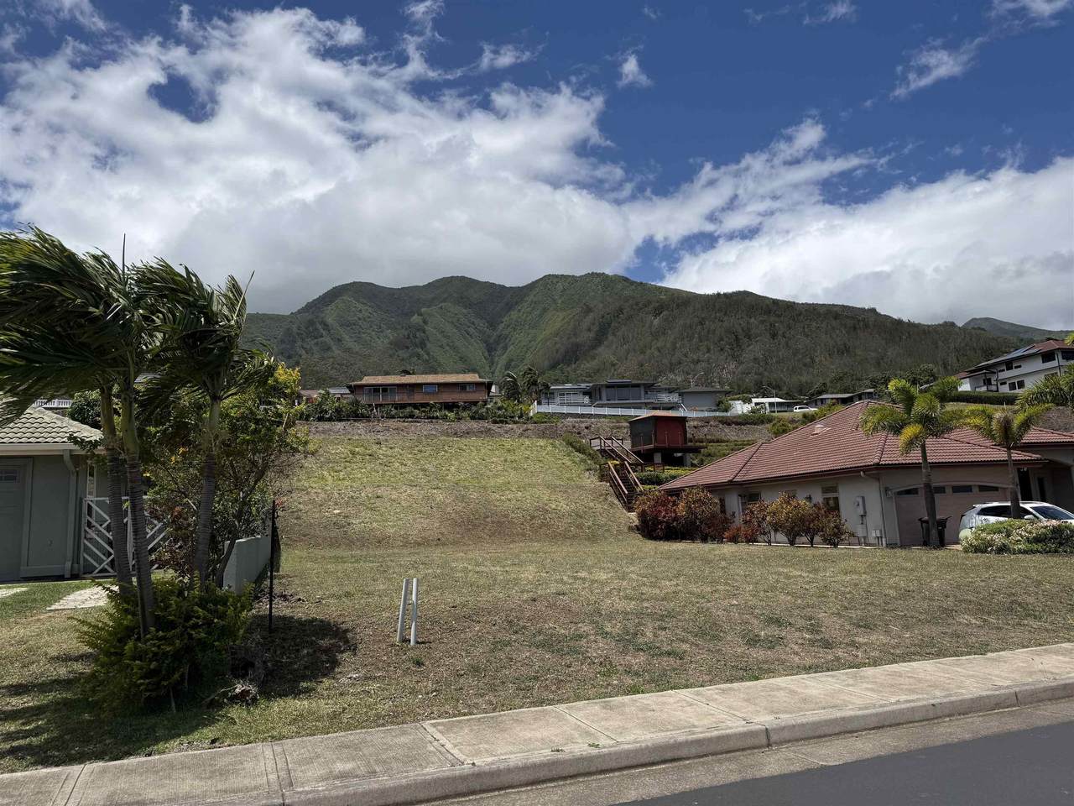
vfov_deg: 56.8
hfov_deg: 71.6
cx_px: 537
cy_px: 403
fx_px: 745
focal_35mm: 24
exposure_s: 1/9091
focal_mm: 6.76
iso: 80
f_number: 1.78
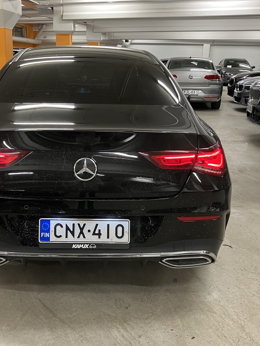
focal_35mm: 38
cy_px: 174
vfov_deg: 49.0
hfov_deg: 37.4
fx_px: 380
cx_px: 91
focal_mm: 3.99
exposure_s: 1/50
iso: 200
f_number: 1.8
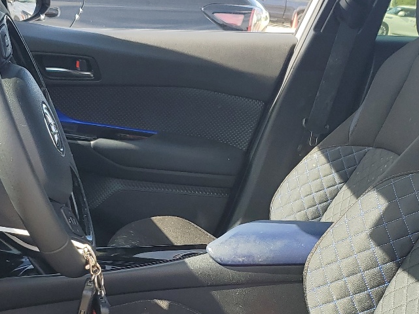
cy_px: 251
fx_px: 787
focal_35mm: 65
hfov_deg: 29.8
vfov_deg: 22.3
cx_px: 177
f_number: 1.5
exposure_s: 1/500
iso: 50
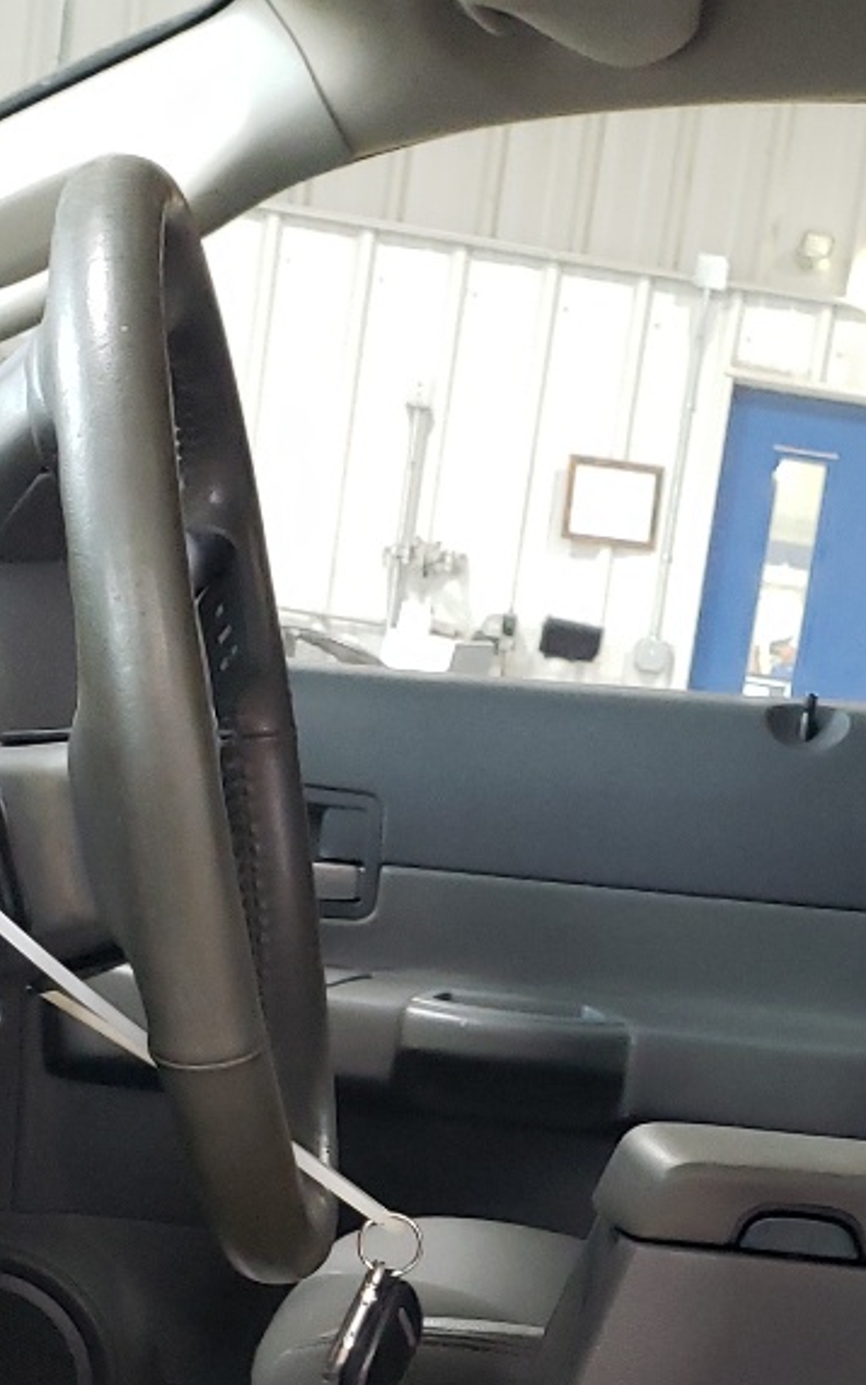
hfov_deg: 16.9
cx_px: 600
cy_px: 1293
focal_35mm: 77
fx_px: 2908
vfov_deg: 25.8
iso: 257
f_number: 1.5
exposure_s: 1/30
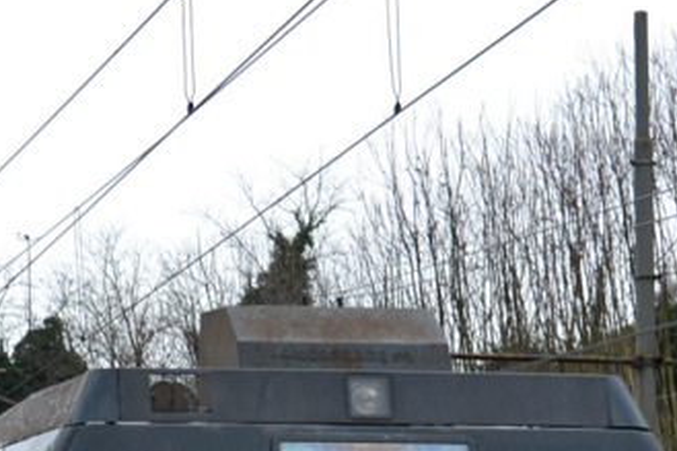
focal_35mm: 115
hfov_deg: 17.8
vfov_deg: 11.5
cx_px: 270
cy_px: 646
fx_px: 2158
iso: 160
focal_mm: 21
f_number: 5.6
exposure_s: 1/125
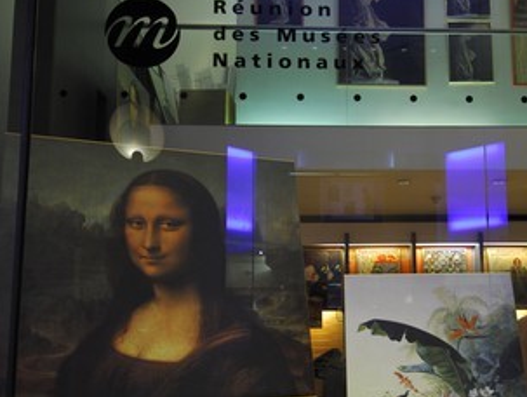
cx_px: 364
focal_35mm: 44
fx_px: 671
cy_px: 225
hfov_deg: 42.1
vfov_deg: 32.9
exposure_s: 1/20
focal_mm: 22
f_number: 4
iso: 400
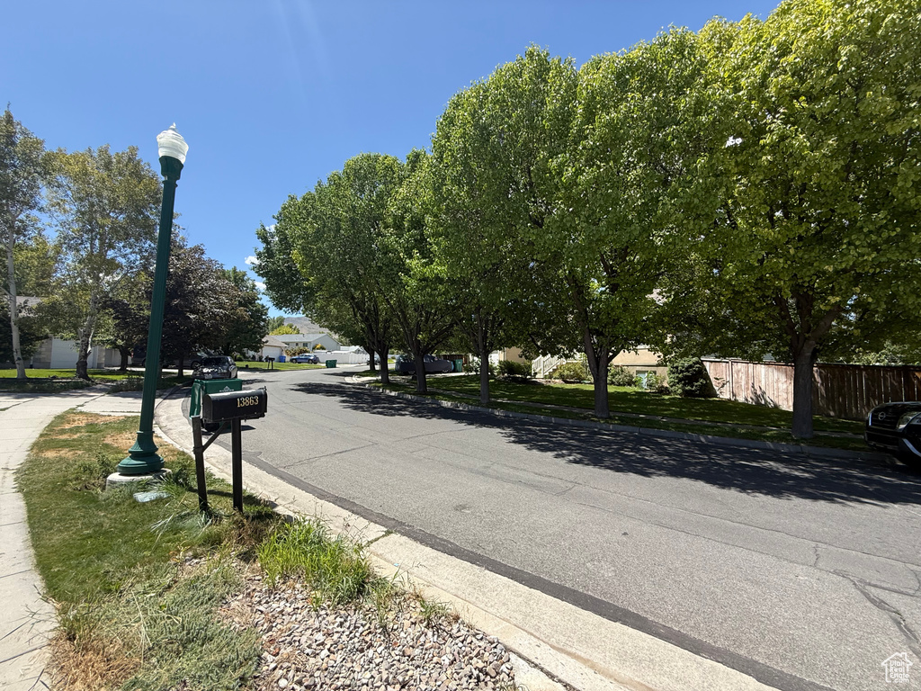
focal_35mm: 14
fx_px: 372
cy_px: 346
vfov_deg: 85.7
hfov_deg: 102.1
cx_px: 460
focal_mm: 2.22
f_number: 2.2
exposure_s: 1/841
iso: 50
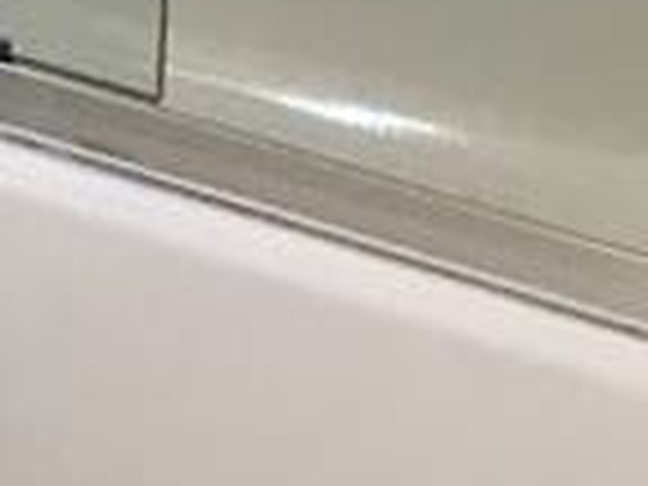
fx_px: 4362
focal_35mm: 233
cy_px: -1760
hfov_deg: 7.6
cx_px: -1143
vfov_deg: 5.3
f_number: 1.8
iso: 25
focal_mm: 3.99
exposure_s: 1/40
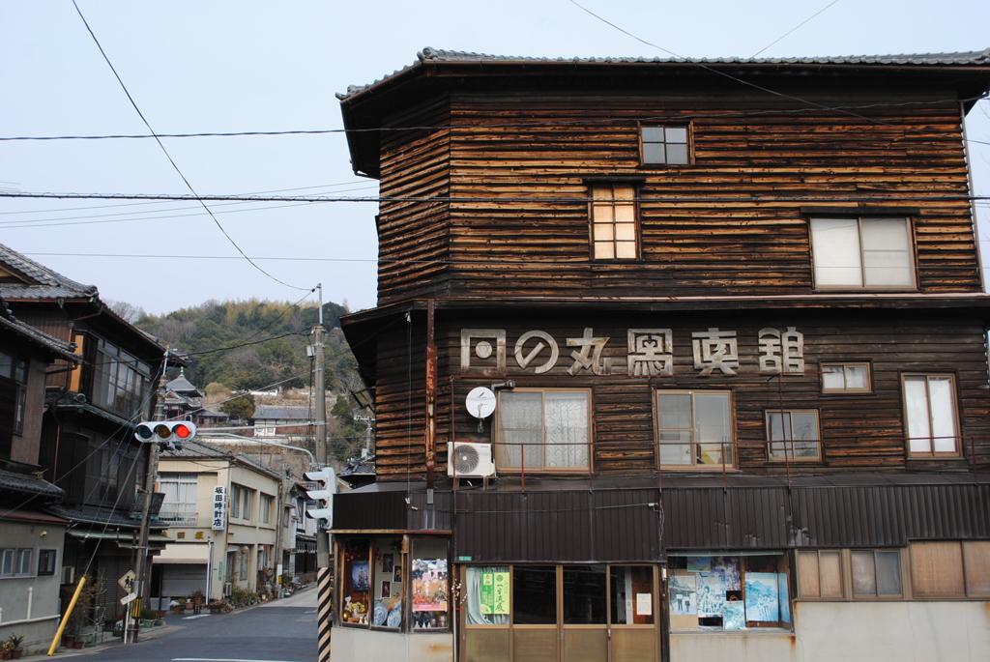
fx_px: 991
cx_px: 495
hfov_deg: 53.1
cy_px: 331
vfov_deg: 37.0
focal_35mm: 36
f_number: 5.6
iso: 100
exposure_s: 1/250
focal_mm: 24
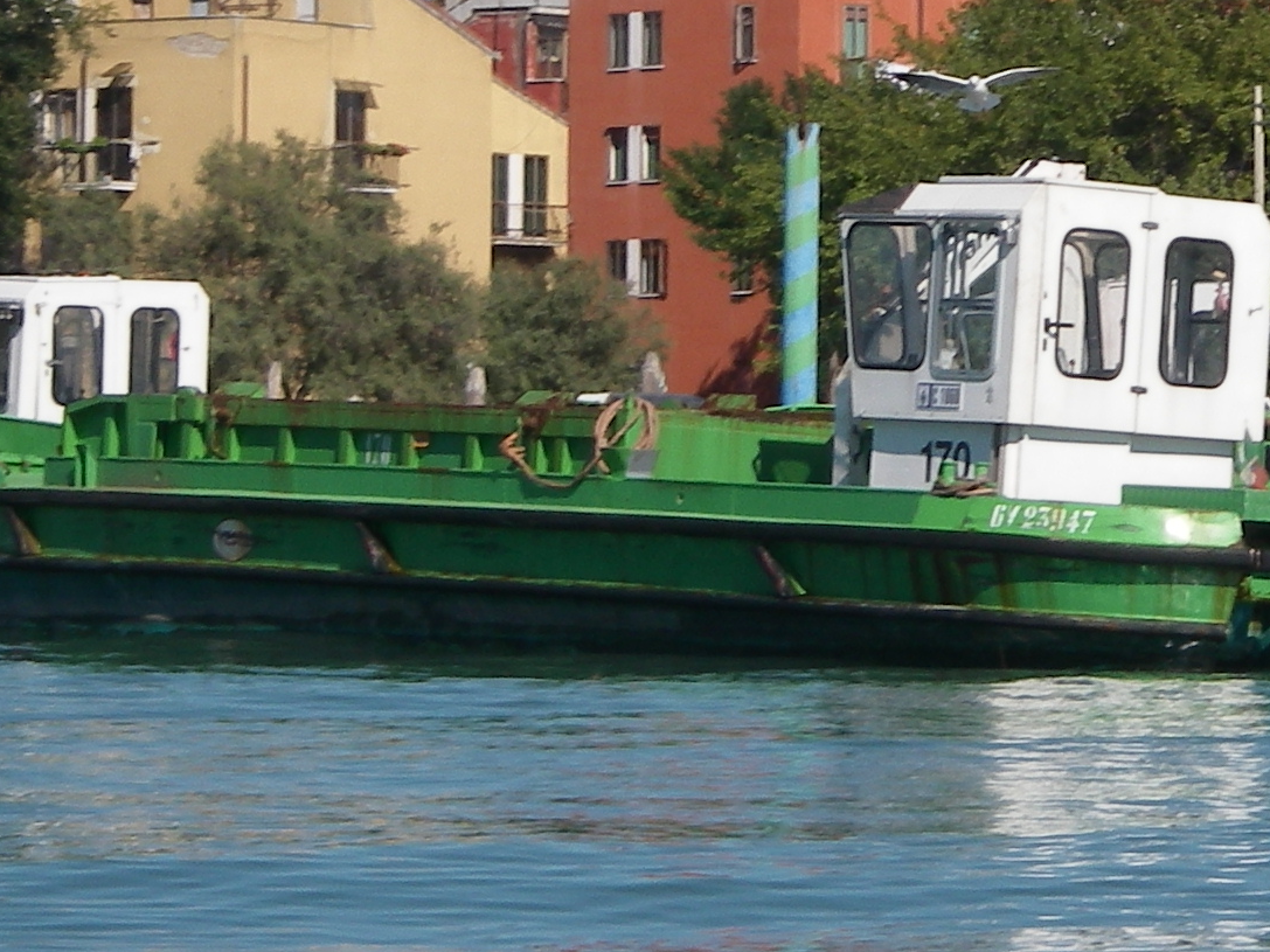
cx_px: 1182
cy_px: 172
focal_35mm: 215
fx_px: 7887
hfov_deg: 9.2
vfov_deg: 6.9
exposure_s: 1/200
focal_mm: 13.8
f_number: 7.8
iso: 64
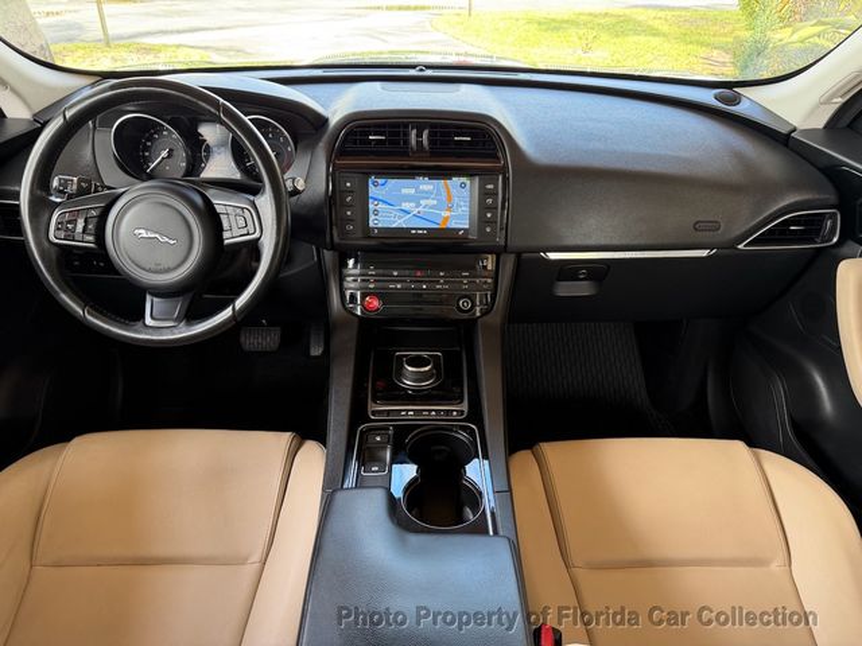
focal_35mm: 24
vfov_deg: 56.8
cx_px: 431
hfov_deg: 71.6
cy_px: 323
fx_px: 598
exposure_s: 1/121
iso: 160
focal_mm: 6.76
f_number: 1.78
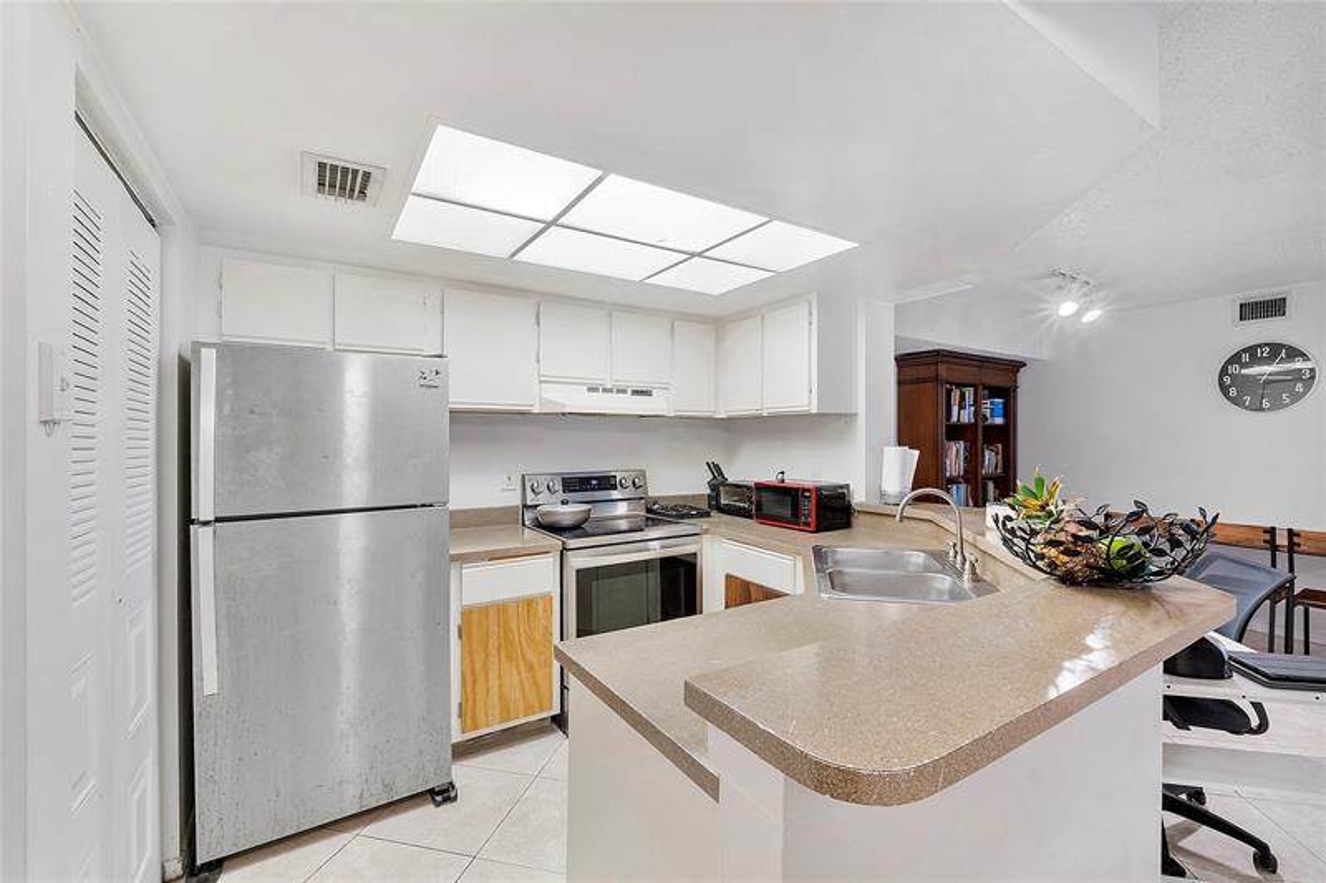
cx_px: 663
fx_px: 552
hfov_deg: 100.4
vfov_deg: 77.3
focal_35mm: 15
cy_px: 442
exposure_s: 1/1.25
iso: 160
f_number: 11
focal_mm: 10
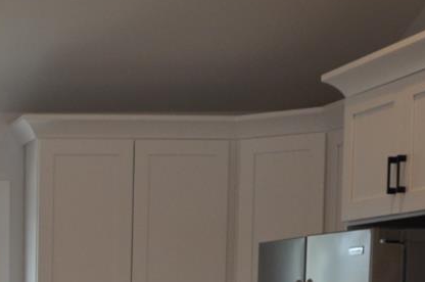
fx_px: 1403
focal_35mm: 119
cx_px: -258
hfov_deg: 15.5
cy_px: 429
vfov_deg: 11.0
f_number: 4.8
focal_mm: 22
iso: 400
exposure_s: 1/90
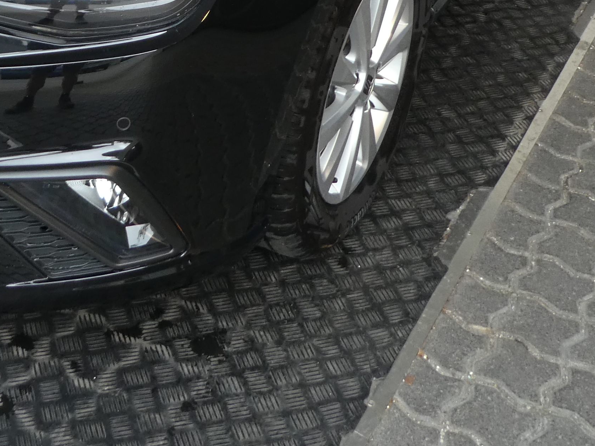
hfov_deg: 27.2
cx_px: 116
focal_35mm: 70
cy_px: -105
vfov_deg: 19.6
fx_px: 1203
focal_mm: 4.3
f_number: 3.3
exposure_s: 1/60
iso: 125
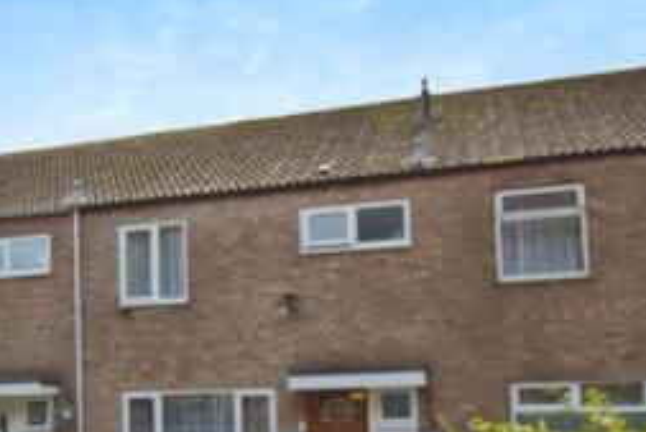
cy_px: 357
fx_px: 861
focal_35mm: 48
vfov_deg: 27.5
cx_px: 190
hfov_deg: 40.4
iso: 100
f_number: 8
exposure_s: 1/200
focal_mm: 17
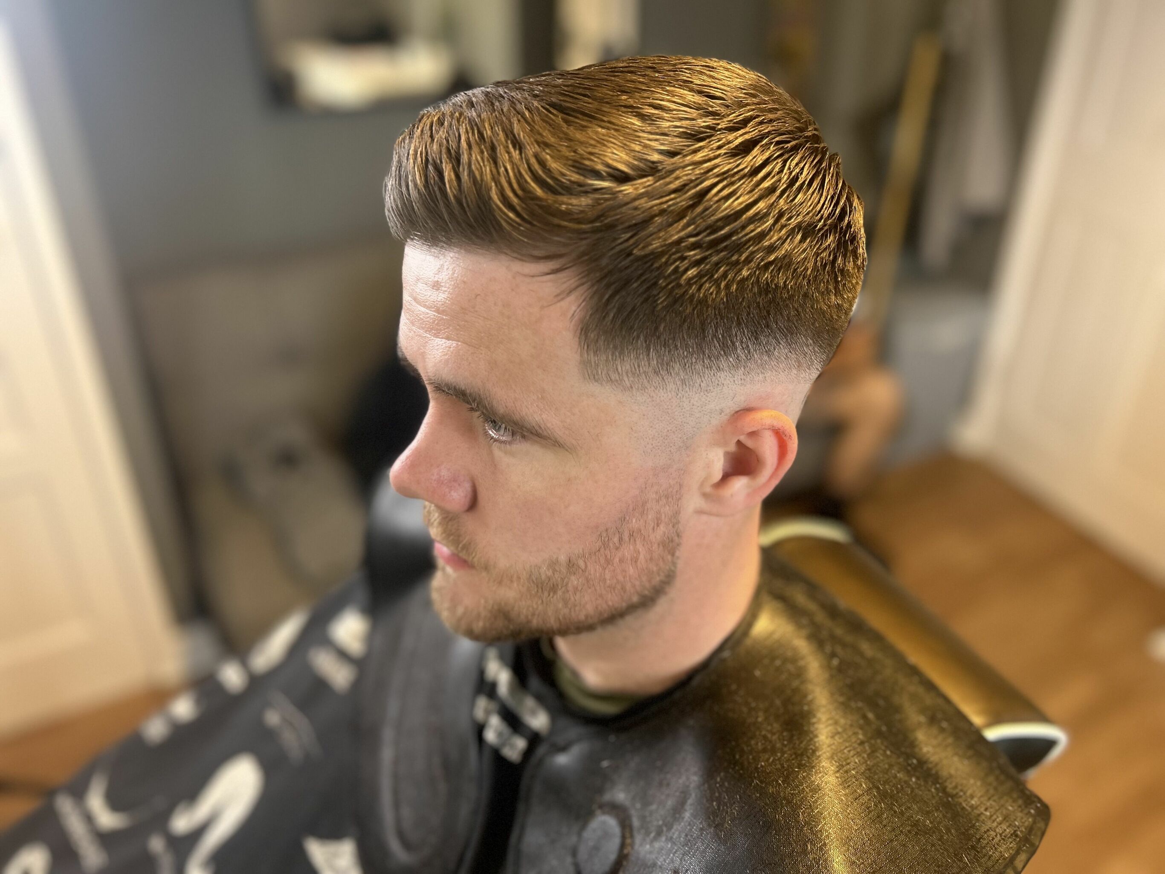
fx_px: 875
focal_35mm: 26
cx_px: 582
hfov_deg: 67.3
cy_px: 437
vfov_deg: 53.1
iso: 320
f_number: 1.5
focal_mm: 5.7
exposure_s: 1/50
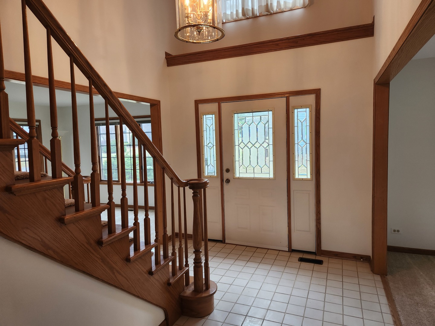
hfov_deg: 73.9
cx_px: 218
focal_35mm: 23
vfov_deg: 58.9
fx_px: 289
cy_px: 163
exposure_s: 1/120
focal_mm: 5.4
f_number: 1.8
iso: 125
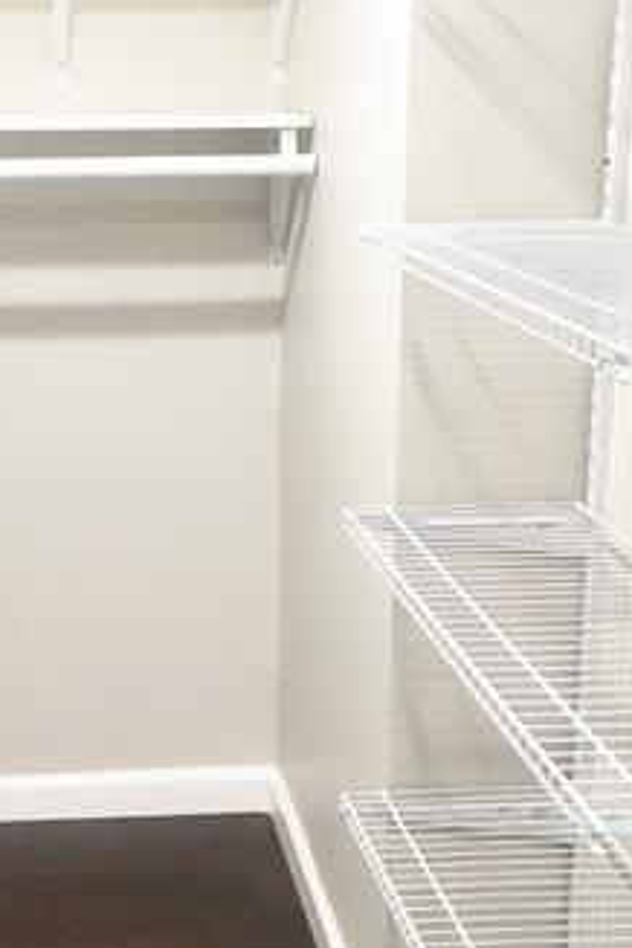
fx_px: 1554
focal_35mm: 59
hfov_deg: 22.5
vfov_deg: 33.8
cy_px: 386
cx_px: 81
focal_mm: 4.15
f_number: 2.2
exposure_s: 1/15
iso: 50
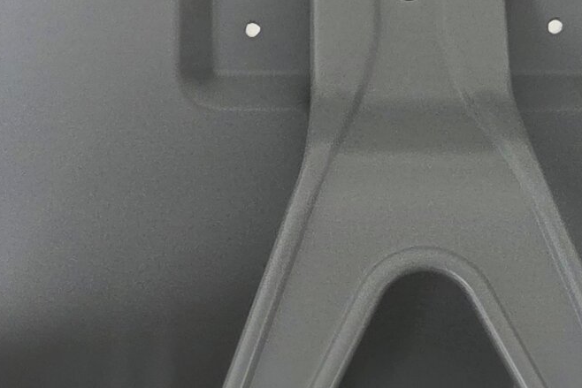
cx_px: 277
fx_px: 1504
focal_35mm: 93
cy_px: -1
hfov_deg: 21.9
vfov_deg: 14.5
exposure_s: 1/120
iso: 100
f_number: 1.8
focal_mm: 5.4
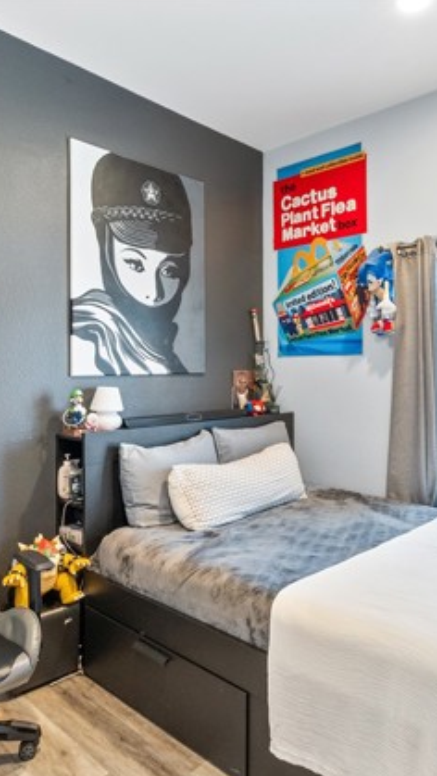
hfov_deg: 47.3
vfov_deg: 76.3
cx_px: 270
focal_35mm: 24
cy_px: 392
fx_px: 494
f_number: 9
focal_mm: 10
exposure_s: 1/5
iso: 640
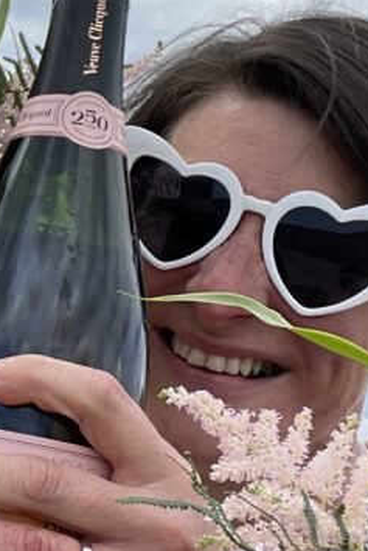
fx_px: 1379
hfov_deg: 14.1
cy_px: 196
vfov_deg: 22.5
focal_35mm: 90
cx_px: -207
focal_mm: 2.71
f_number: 2.2
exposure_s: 1/370
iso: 25
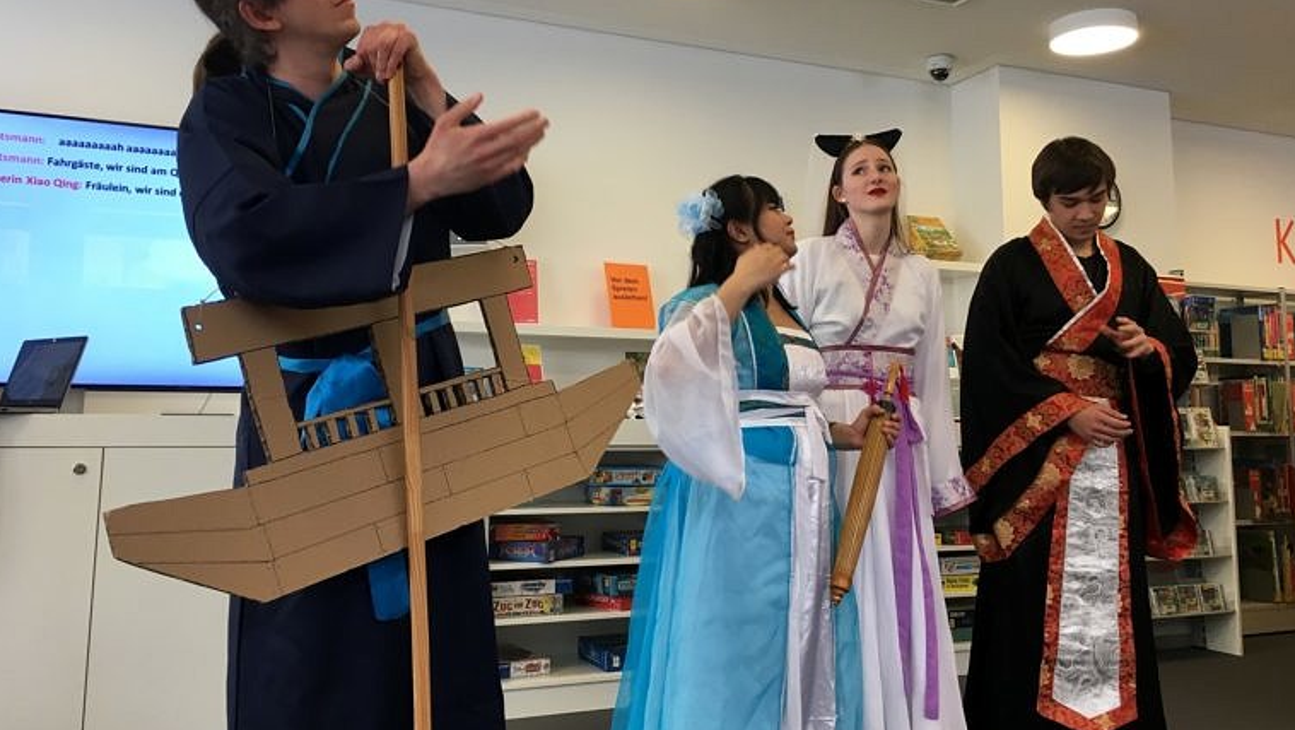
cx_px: 644
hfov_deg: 61.0
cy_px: 284
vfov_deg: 36.5
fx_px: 1099
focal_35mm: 32
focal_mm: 4.15
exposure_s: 1/33
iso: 32
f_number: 2.2
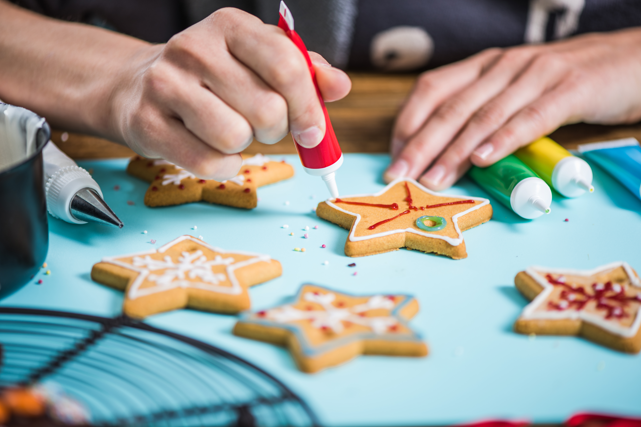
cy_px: 212
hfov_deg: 19.3
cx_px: 323
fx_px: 1887
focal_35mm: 106
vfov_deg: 12.9
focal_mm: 105
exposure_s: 1/160
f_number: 11
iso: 50
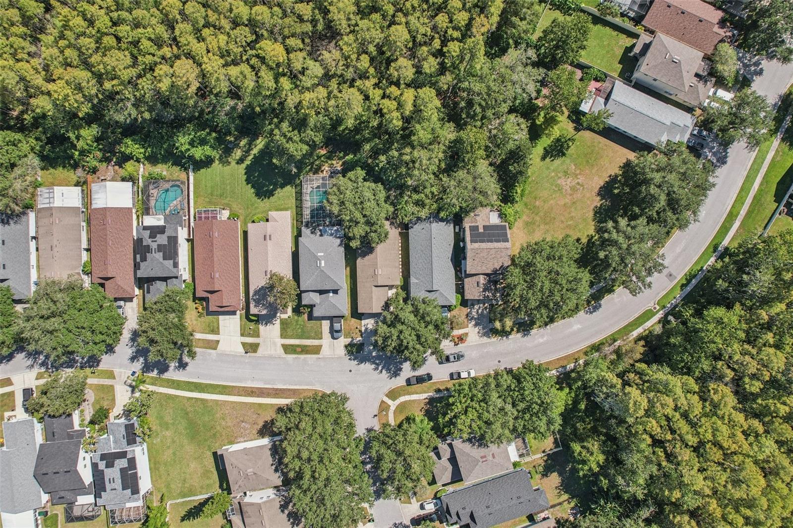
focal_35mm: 22
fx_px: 484
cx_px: 396
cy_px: 264
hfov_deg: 78.6
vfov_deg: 57.2
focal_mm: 8.4
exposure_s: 1/1250
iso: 100
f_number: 2.8
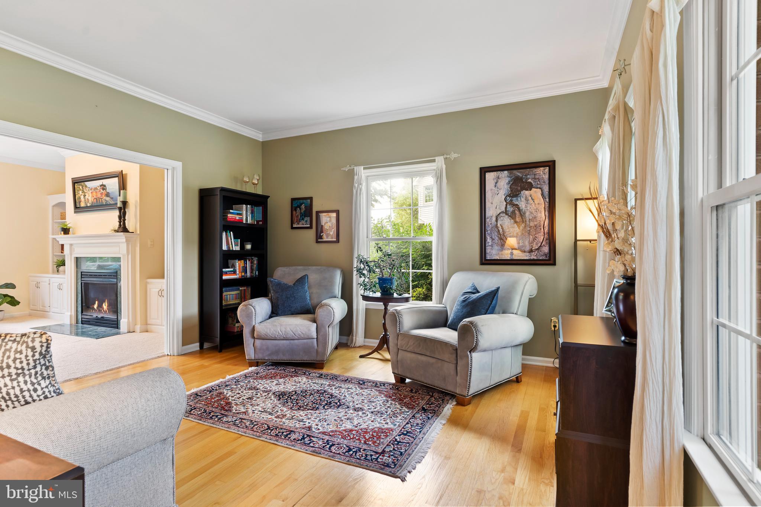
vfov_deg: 67.4
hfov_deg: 90.0
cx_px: 380
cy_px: 254
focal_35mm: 18
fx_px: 380
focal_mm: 18
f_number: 7.1
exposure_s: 1/2.5
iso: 400
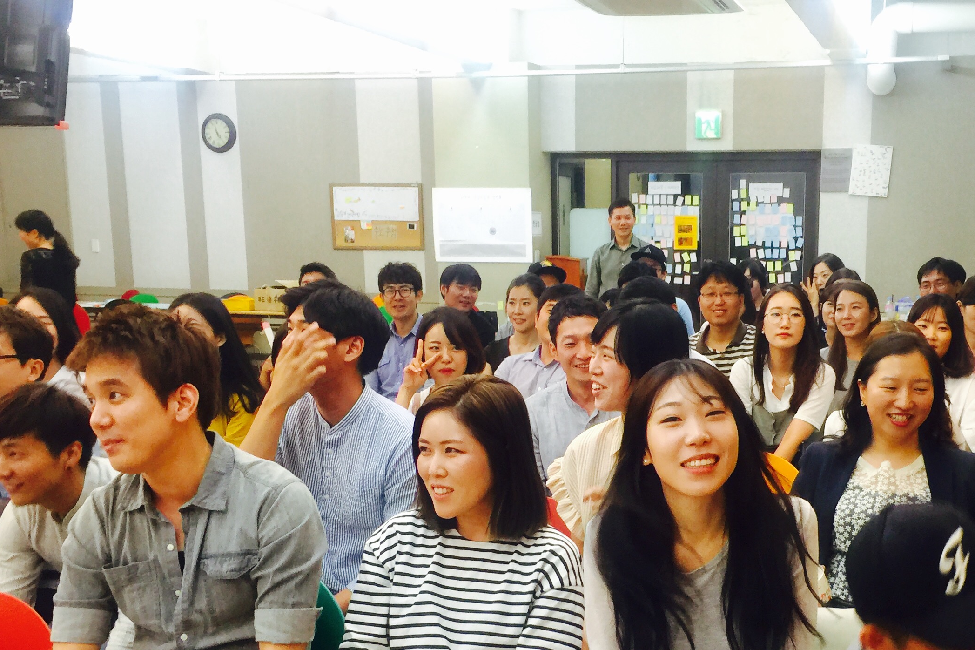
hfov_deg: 41.3
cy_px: 496
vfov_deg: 28.2
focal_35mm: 47
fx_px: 1273
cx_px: 665
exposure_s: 1/15
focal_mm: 4.15
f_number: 2.2
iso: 40
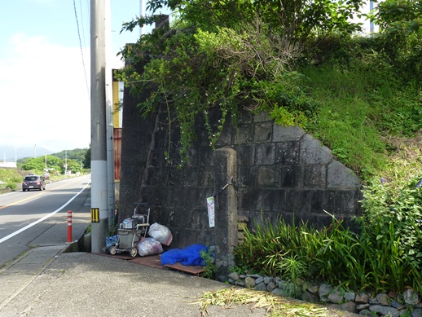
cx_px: 211
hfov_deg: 59.9
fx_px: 366
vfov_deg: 46.8
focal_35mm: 30
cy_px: 158
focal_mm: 5.4
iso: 160
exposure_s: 1/250
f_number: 4
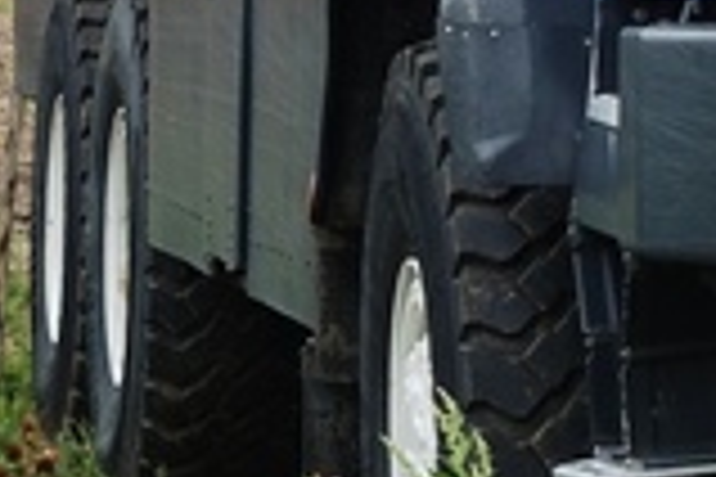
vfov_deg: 5.2
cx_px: -567
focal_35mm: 263
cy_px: -166
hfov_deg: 7.6
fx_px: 5230
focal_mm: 25.7
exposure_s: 1/250
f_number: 5.6
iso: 125
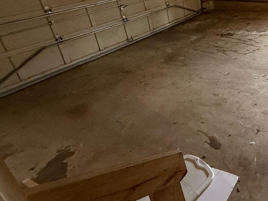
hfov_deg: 49.1
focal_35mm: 30
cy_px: 31
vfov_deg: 43.8
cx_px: 268
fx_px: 232
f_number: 2.2
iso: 400
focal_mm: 2.22
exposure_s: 1/60
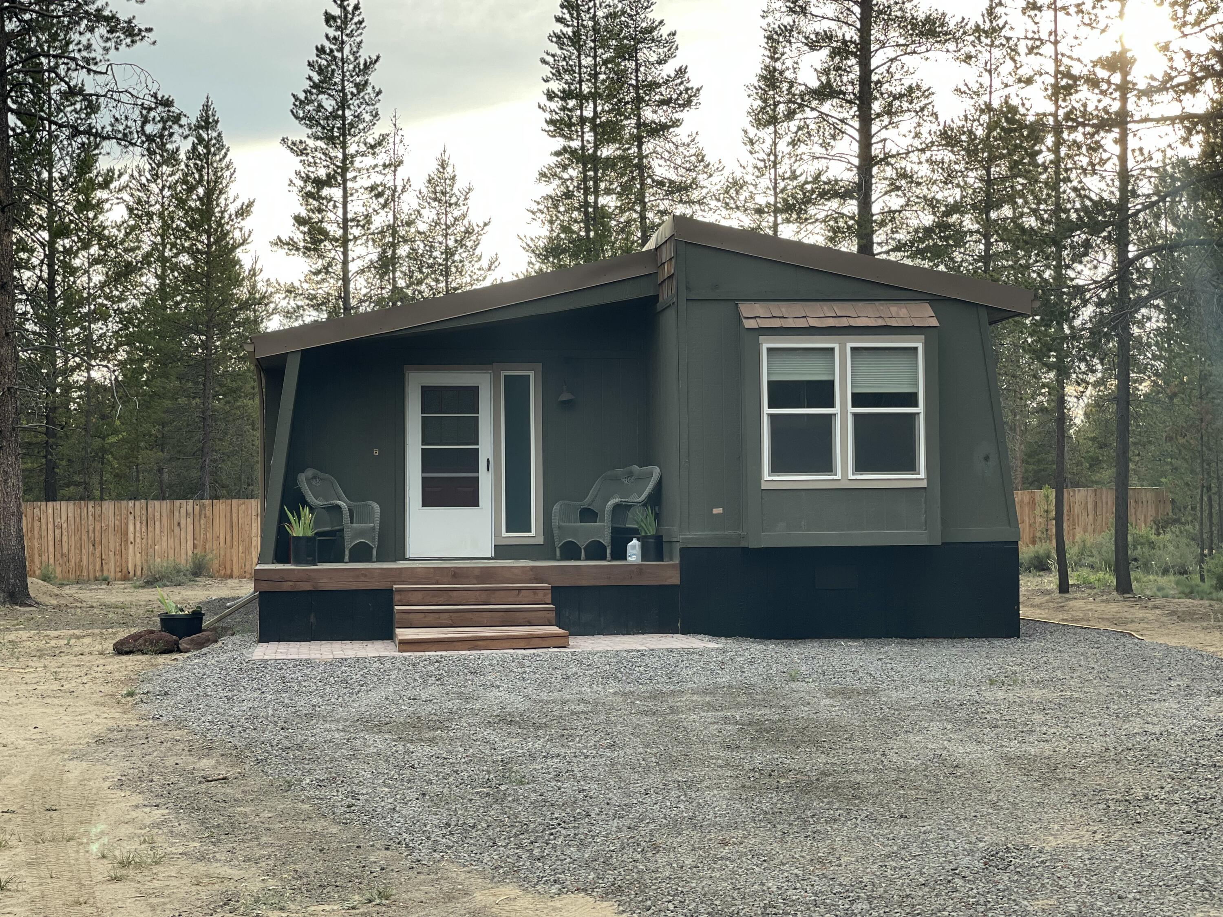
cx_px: 612
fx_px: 2261
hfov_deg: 30.3
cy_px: 458
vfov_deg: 22.9
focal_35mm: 64
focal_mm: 7.5
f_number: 2.2
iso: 32
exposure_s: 1/121
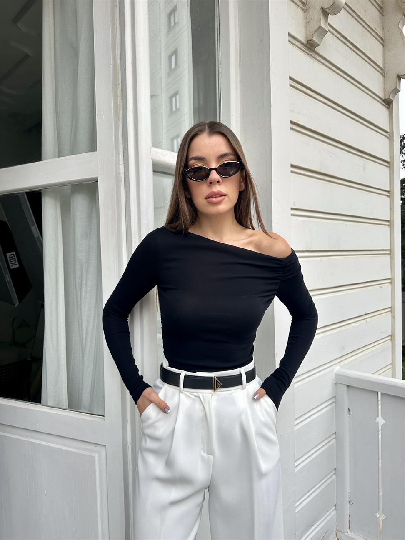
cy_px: 270
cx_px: 202
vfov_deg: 71.6
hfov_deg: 56.8
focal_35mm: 24
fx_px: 374
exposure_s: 1/480
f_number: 1.78
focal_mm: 6.86
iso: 80
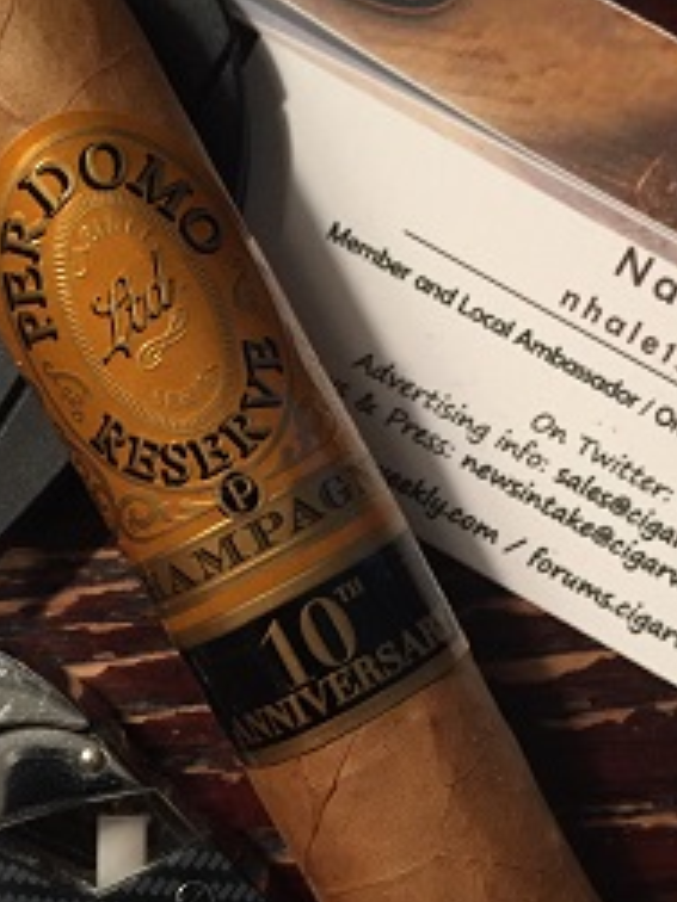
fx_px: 1382
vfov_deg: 35.9
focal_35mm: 53
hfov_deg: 27.5
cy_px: 580
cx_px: 288
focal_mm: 4.15
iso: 250
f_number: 2.2
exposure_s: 1/30
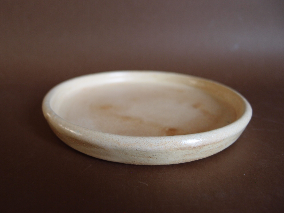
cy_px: 106
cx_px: 142
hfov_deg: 63.4
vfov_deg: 49.7
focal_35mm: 28
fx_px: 230
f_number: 1.8
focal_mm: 6
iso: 160
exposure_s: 1/60
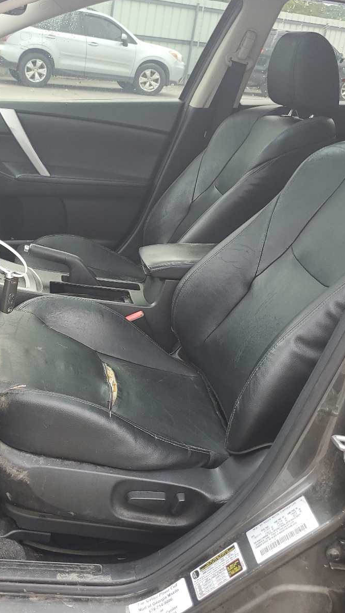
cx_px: 55
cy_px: 305
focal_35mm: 38
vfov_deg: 52.8
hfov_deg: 30.2
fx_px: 618
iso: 50
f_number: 1.5
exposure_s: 1/238
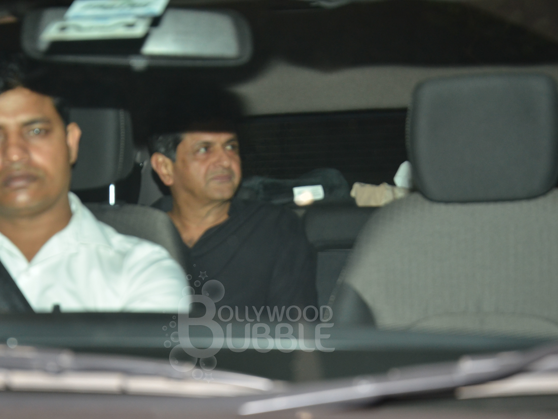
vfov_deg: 17.4
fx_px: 1370
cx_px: 256
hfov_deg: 23.0
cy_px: 210
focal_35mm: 85
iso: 800
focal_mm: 52
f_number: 5.6
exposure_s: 1/200
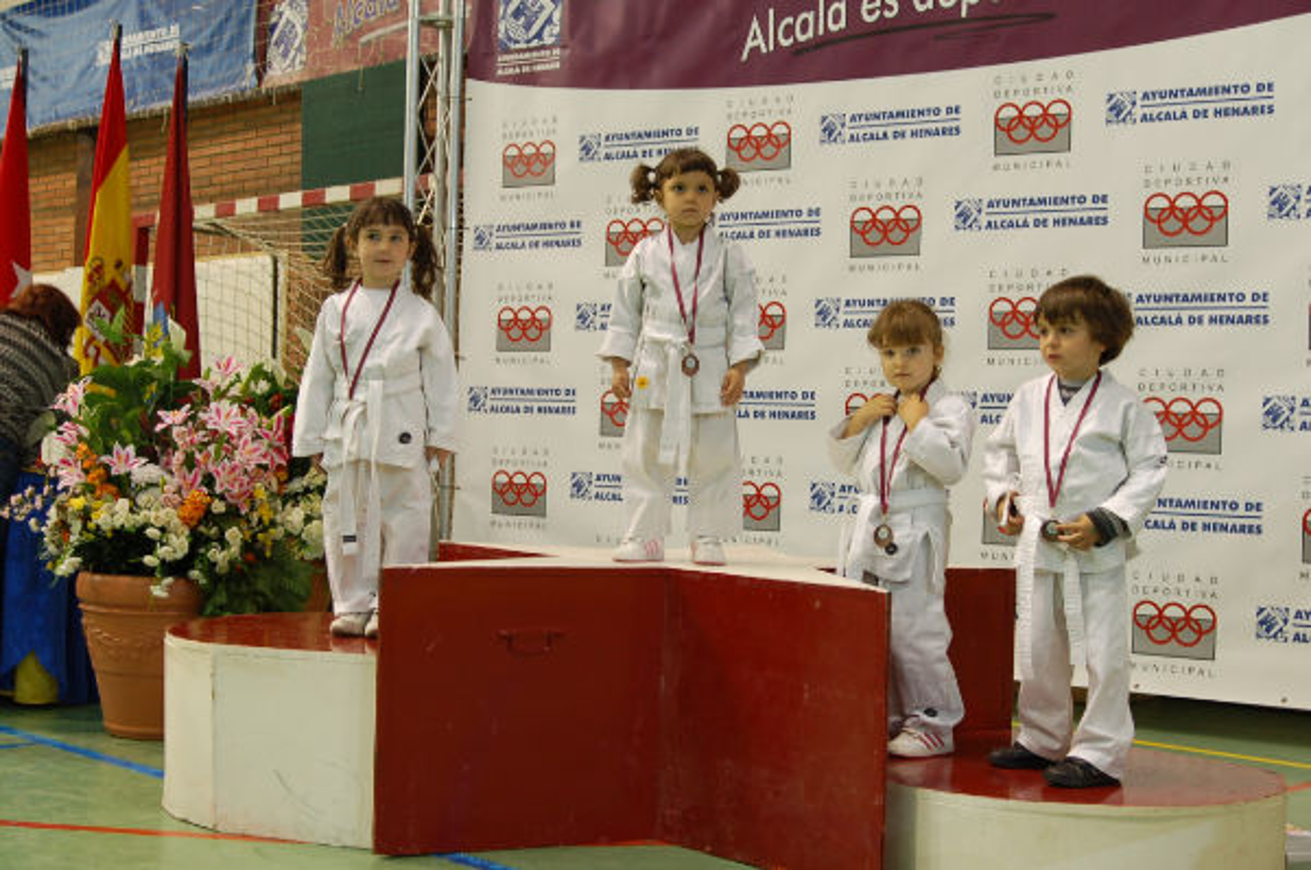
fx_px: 1854
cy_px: 435
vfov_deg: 26.4
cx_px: 656
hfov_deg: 38.9
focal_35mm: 51
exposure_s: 1/30
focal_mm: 34
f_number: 3.8
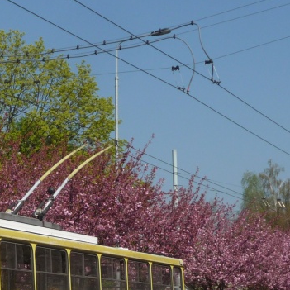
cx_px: -47
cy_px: 200
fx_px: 1147
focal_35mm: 121
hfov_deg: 14.0
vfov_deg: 14.4
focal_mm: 8
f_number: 4.2
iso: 100
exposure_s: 1/1300
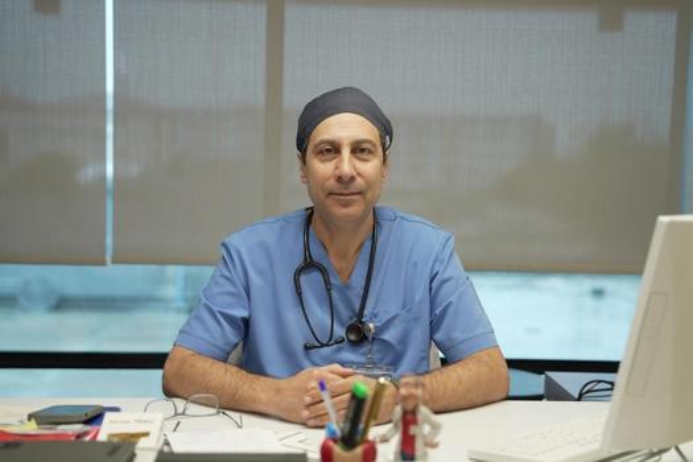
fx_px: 1020
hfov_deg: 37.5
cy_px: 231
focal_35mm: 53
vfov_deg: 25.5
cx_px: 346
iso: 160
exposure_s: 1/60
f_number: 2.8
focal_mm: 53
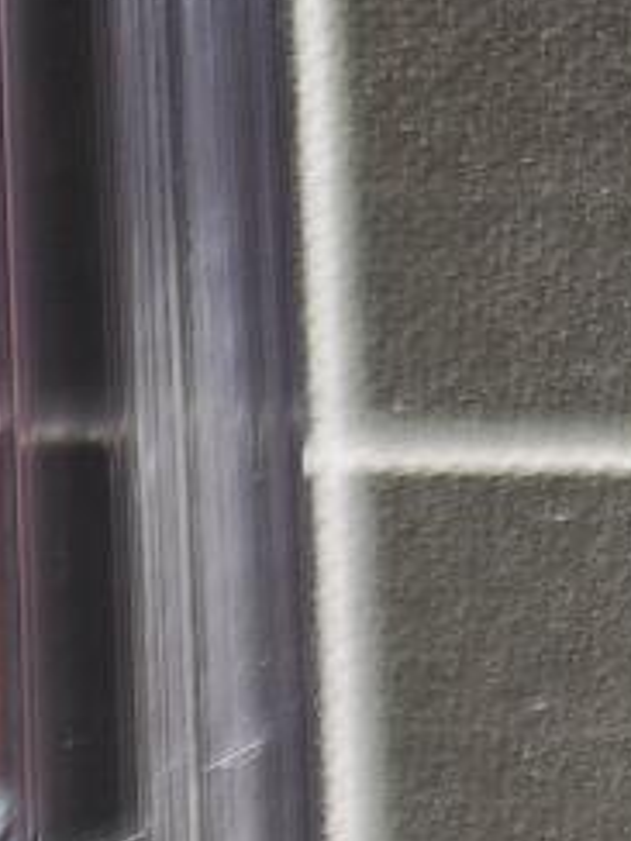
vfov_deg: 9.7
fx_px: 4132
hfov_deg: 7.7
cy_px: 2302
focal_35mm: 170
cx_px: -1186
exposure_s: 1/100
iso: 500
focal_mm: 6.14
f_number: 1.65
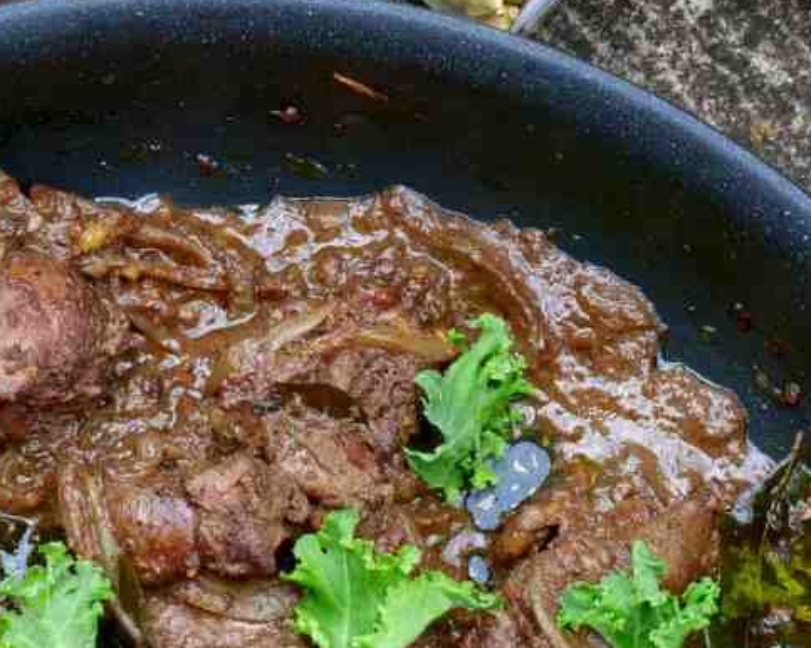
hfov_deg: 8.6
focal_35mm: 224
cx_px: 280
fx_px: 5374
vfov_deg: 6.8
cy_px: 903
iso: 1250
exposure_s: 1/60
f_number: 20
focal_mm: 60
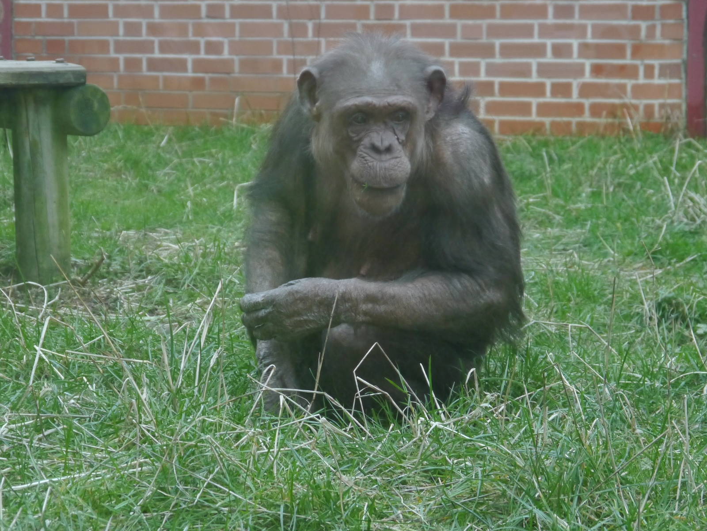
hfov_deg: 23.3
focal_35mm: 84
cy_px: 266
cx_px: 354
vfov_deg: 17.6
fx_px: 1716
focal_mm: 42
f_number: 5.6
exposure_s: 1/40
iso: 800
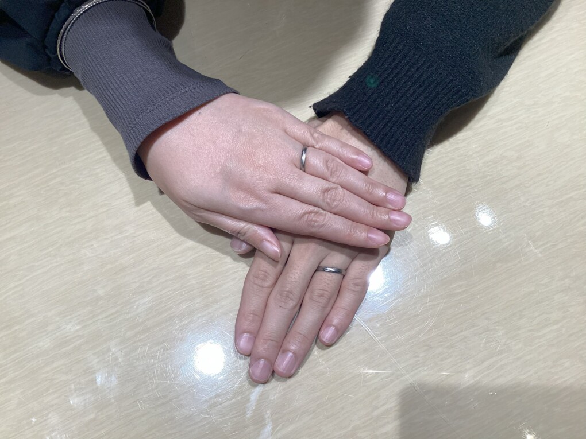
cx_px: 293
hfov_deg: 58.4
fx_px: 525
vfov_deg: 45.4
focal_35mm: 31
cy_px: 220
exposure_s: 1/120
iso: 64
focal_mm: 3.3
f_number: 2.4
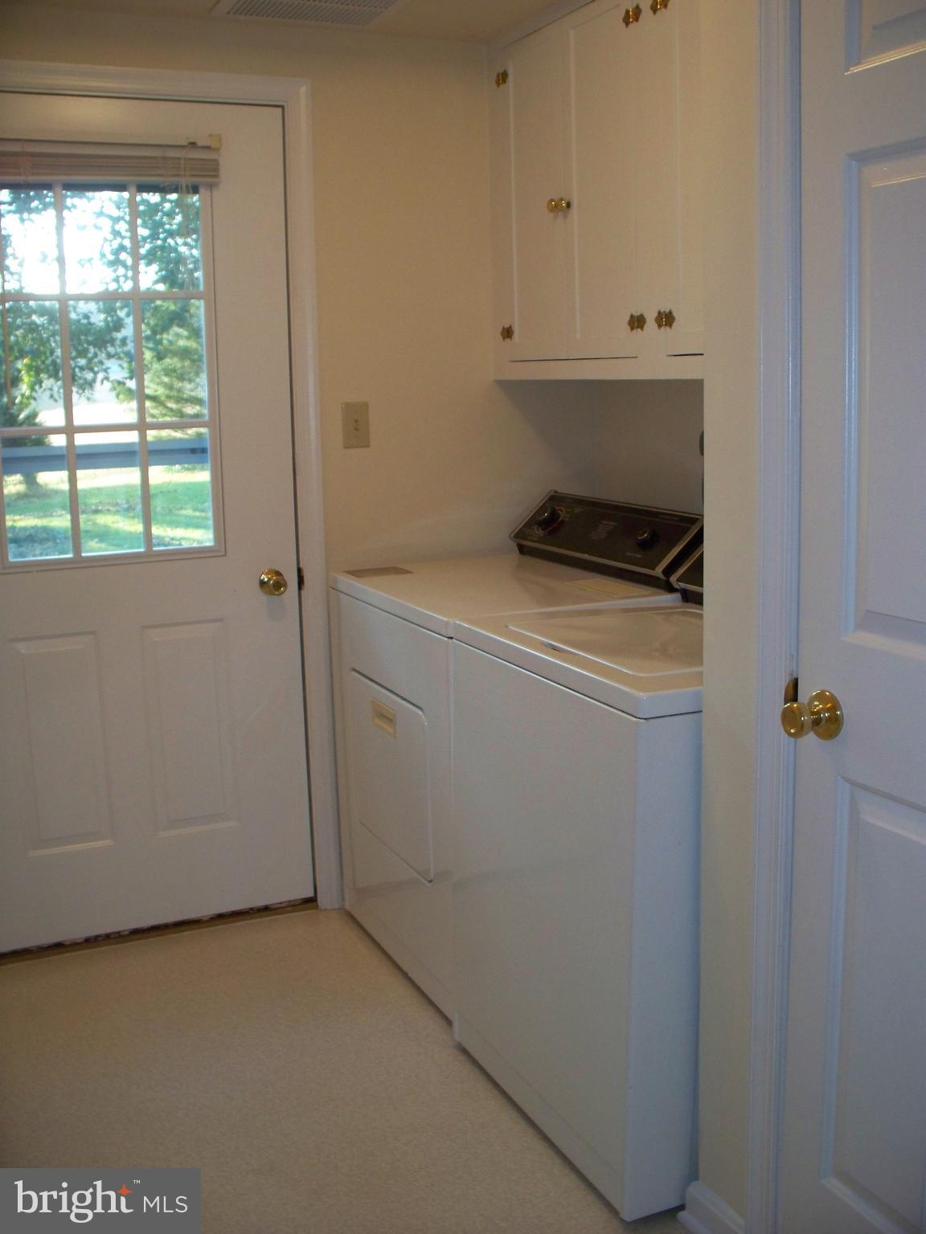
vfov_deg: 51.4
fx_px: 1284
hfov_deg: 39.7
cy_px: 617
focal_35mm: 36
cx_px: 463
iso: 200
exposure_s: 1/60
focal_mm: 7.54
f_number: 2.8
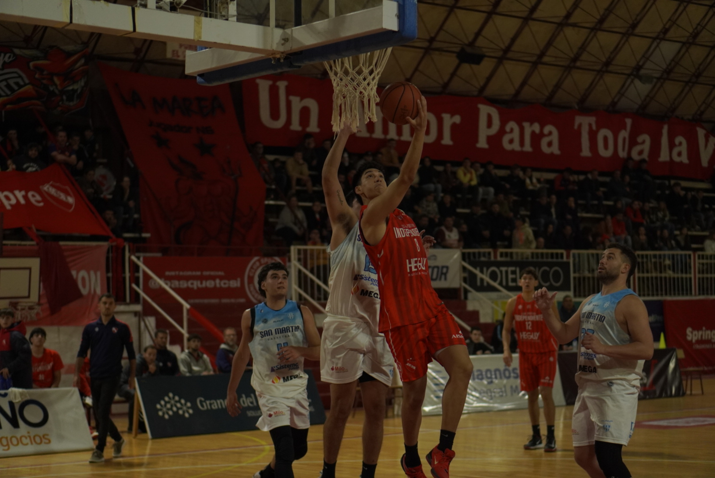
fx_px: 1491
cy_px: 239
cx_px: 358
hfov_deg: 27.0
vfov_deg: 18.2
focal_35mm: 75
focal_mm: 50
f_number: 1.8
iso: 1000
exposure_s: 1/1000
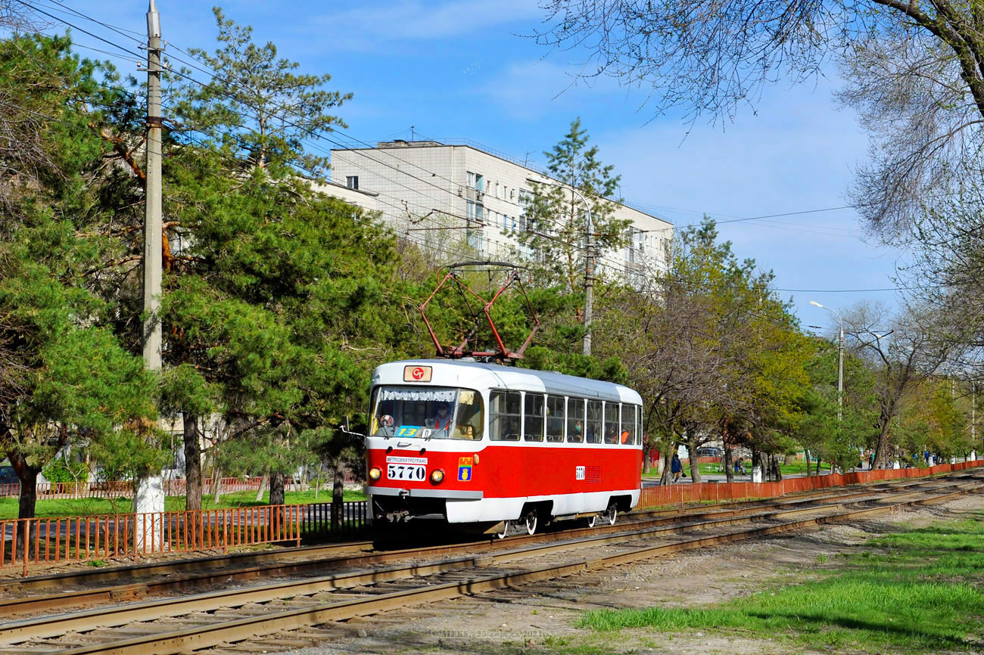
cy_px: 328
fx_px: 1558
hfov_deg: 35.1
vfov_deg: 23.8
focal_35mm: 57
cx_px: 492
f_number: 8
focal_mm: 38
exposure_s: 1/500
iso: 200
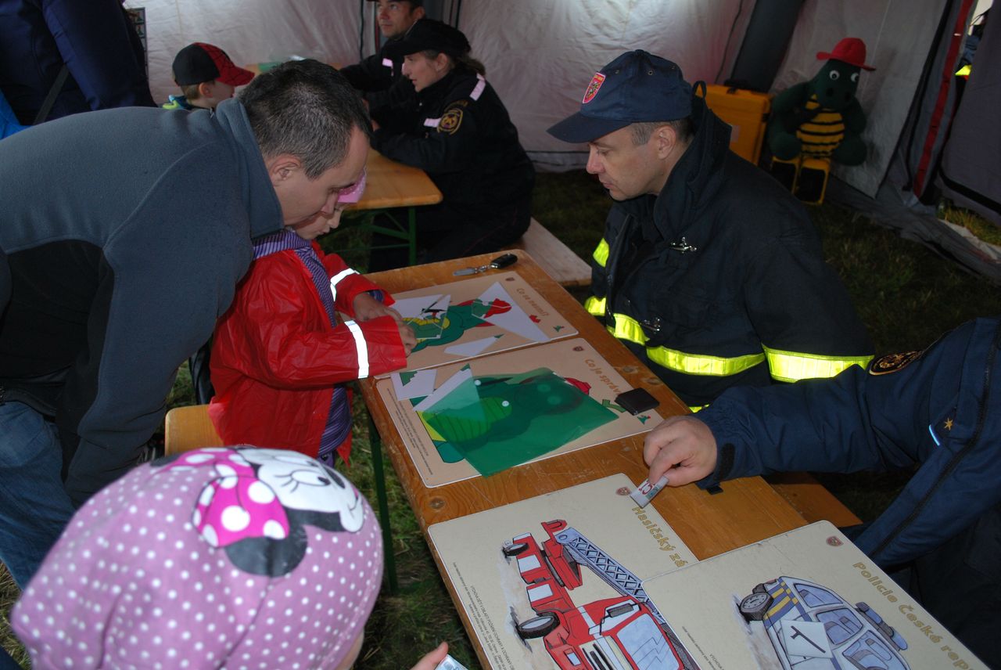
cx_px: 500
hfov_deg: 67.3
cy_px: 335
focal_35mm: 27
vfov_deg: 48.0
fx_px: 751
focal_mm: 18
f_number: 3.5
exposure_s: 1/60
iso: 200
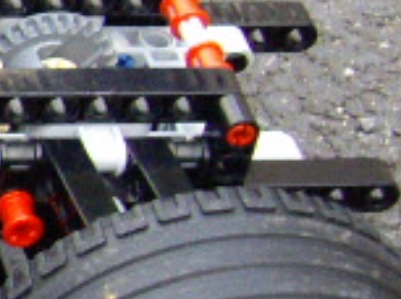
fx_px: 2947
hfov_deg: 7.0
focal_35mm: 255
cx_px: -805
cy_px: 228
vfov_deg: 5.8
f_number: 2.8
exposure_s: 1/40
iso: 400
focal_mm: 7.9
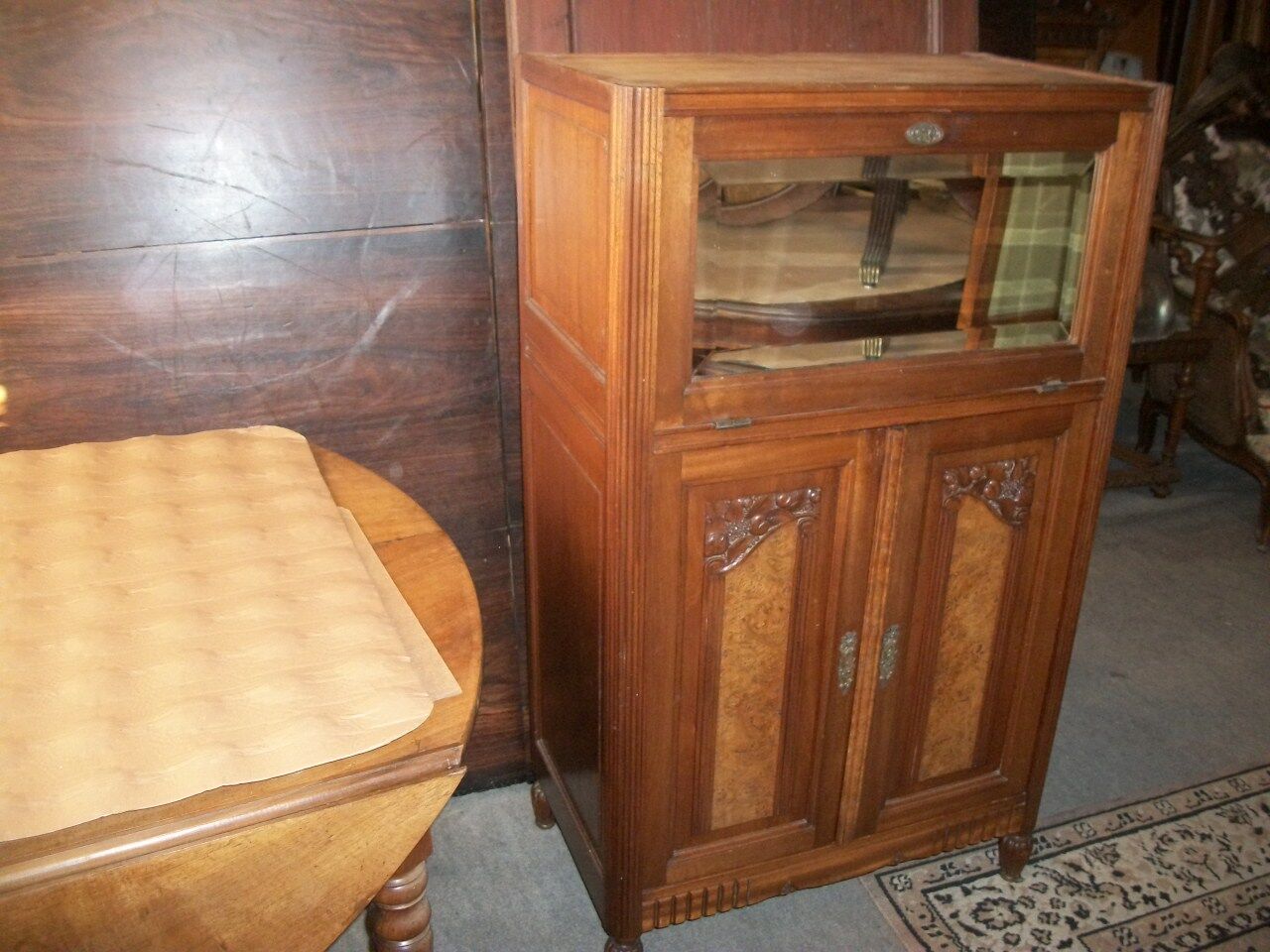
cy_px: 476
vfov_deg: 44.2
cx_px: 635
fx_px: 1174
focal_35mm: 32
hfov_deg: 56.8
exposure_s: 1/30
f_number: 2.9
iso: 250
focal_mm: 5.7
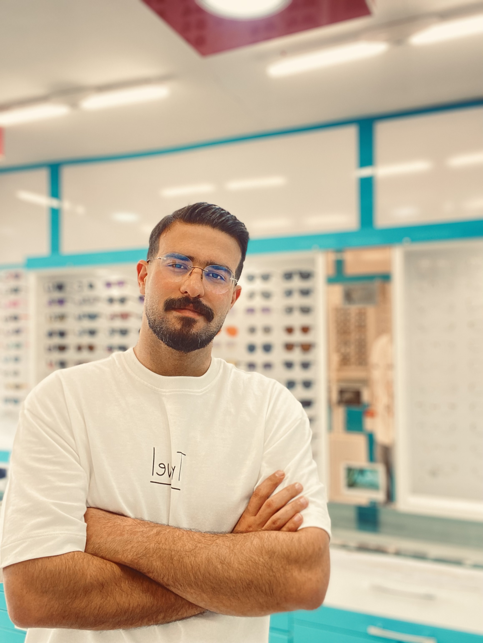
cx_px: 242
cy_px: 322
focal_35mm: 30
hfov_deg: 46.8
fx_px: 558
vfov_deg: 60.0
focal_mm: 2.71
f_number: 2.2
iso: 50
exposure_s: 1/50
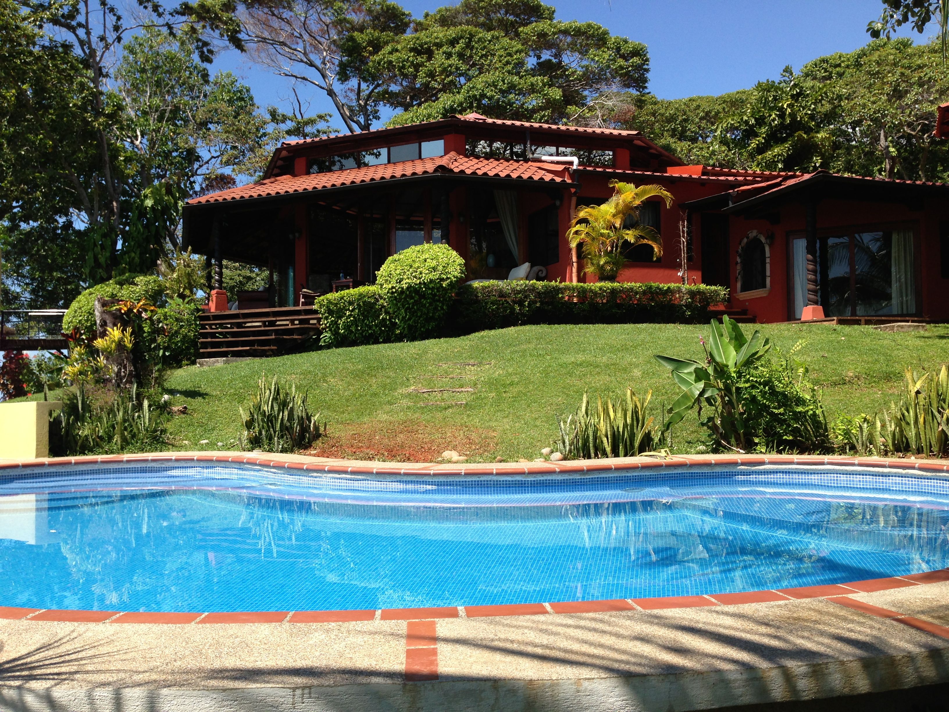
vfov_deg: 42.9
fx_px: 905
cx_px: 474
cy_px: 356
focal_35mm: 33
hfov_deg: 55.4
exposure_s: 1/1093
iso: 50
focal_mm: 4.13
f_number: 2.4
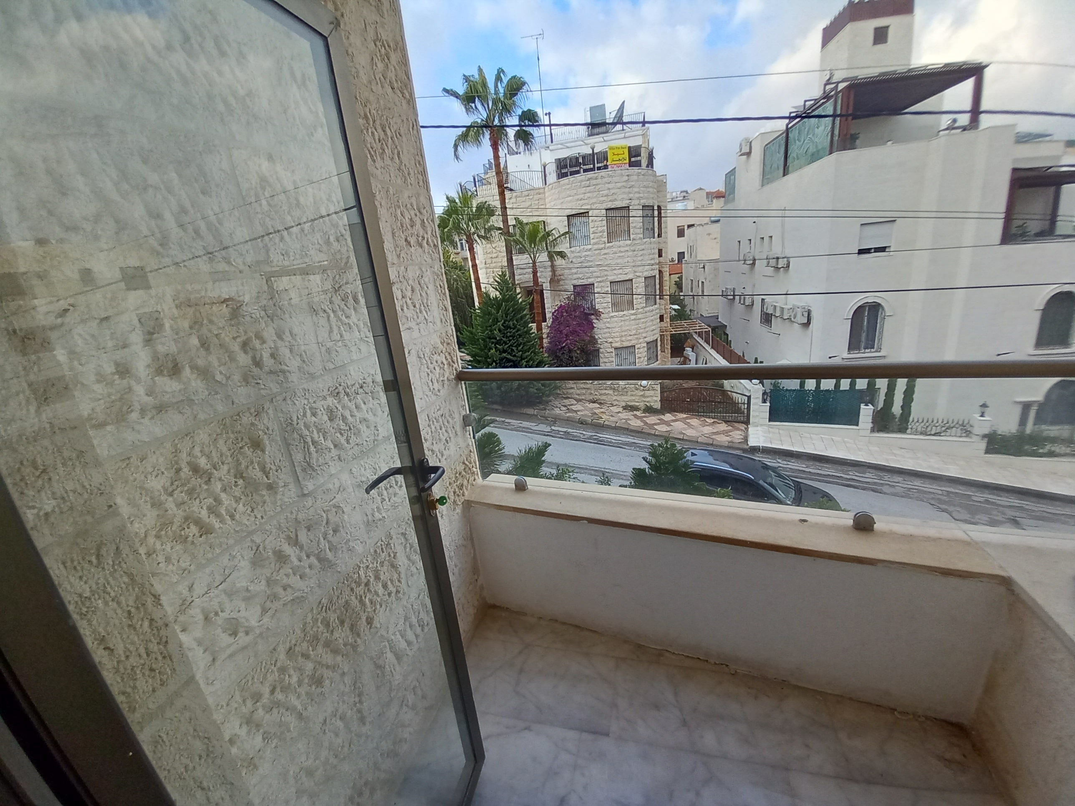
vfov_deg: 89.9
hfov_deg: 106.2
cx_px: 538
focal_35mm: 13
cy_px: 403
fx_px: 404
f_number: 2.2
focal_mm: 1.13
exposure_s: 1/189
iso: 40
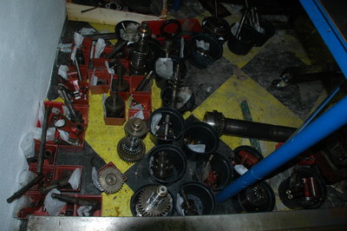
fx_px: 260
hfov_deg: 67.4
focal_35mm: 27
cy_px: 116
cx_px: 174
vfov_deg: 47.9
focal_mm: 18
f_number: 5
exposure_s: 1/60
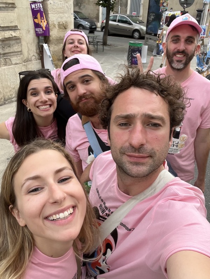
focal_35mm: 30
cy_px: 140
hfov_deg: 46.8
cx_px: 105
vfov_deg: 60.0
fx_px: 243
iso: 50
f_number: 2.2
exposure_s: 1/121
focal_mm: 2.71
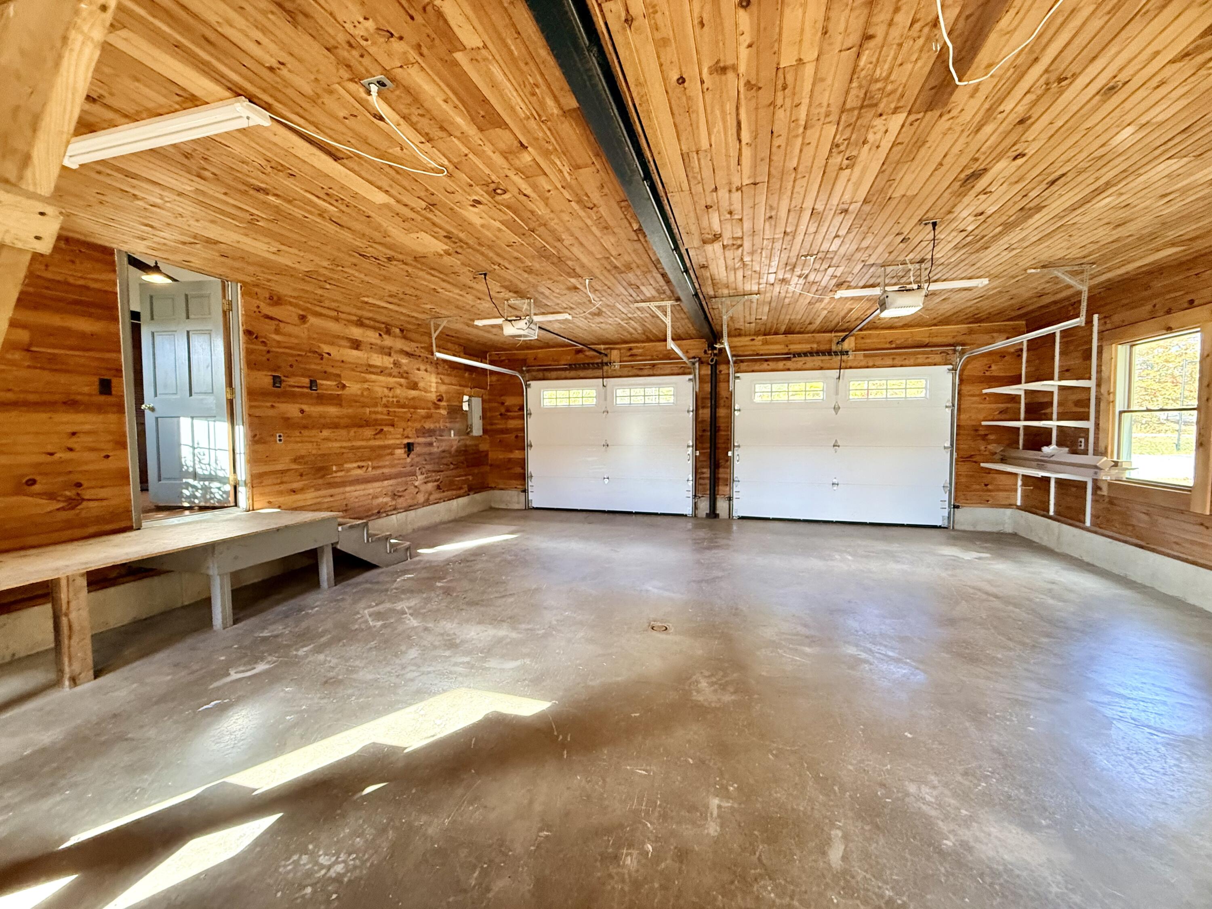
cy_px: 454
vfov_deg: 85.7
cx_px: 606
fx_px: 490
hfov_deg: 102.1
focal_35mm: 14
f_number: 2.2
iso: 320
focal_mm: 2.22
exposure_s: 1/87
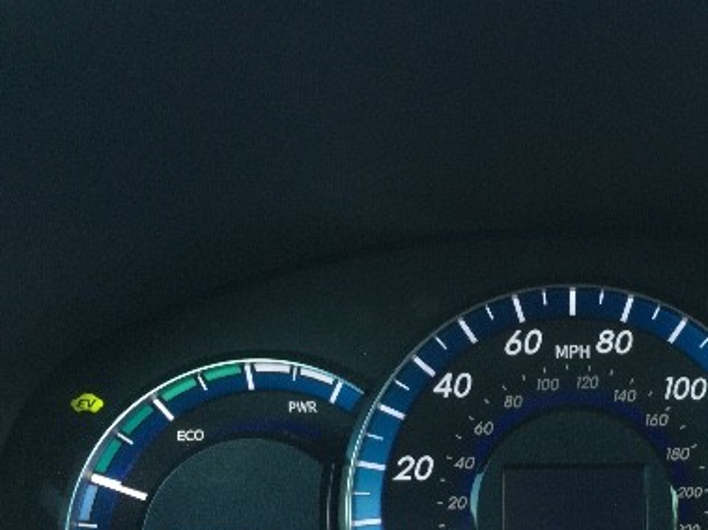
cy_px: 371
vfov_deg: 29.4
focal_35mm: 49
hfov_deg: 37.6
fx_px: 1002
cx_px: 560
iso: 50
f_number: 2.2
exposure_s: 1/30
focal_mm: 4.15
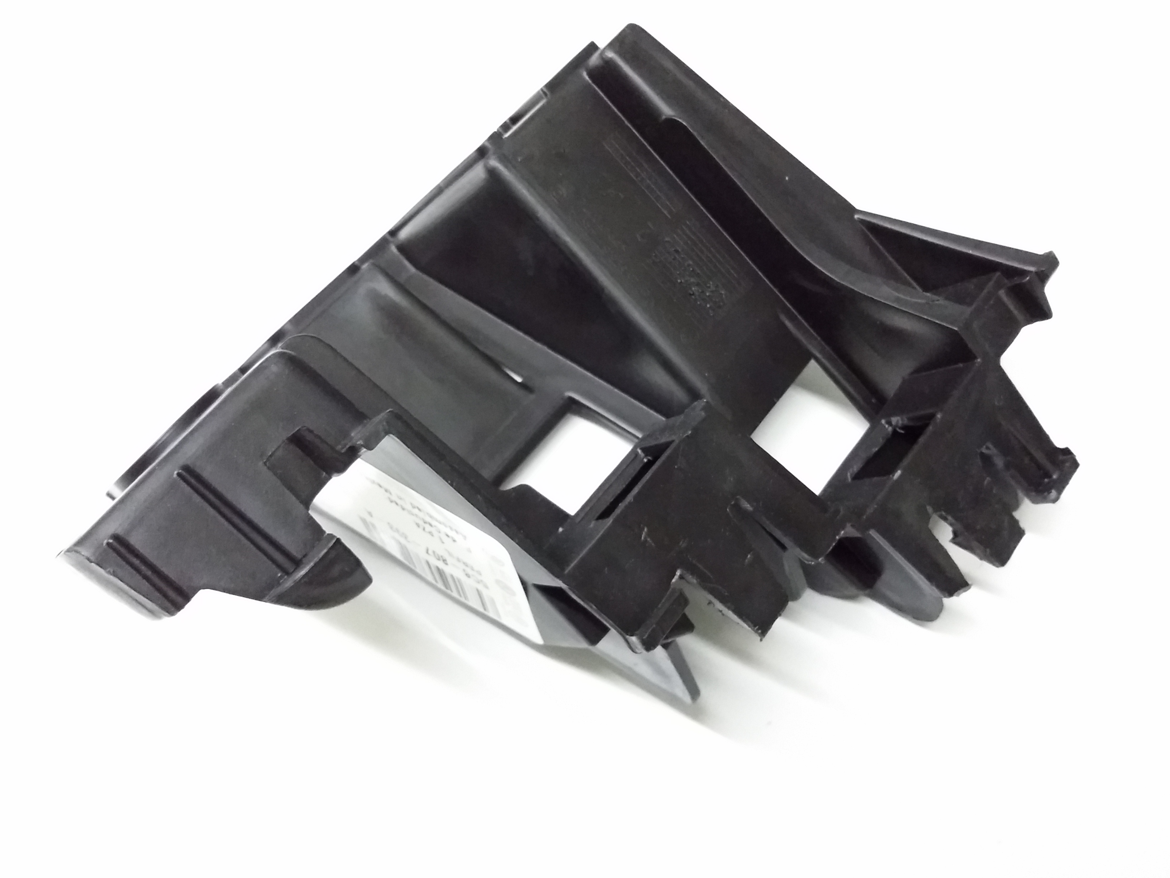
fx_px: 1082
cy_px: 439
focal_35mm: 32
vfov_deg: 44.2
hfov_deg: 56.8
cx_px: 585
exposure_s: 1/15
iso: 500
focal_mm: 3.4
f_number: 2.4
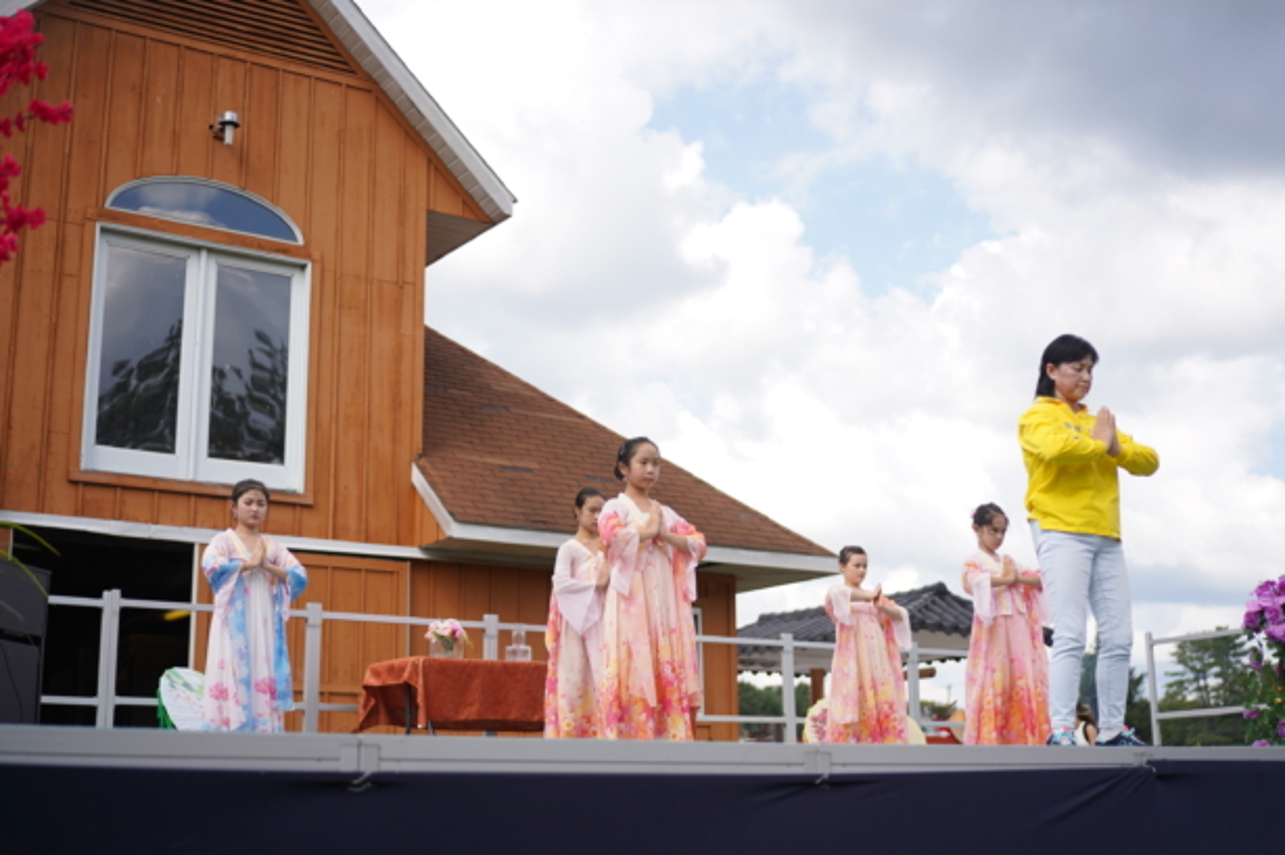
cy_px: 428
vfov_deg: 29.8
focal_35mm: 45
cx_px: 642
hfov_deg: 43.6
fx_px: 1605
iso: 125
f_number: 2
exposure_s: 1/2000
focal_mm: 45
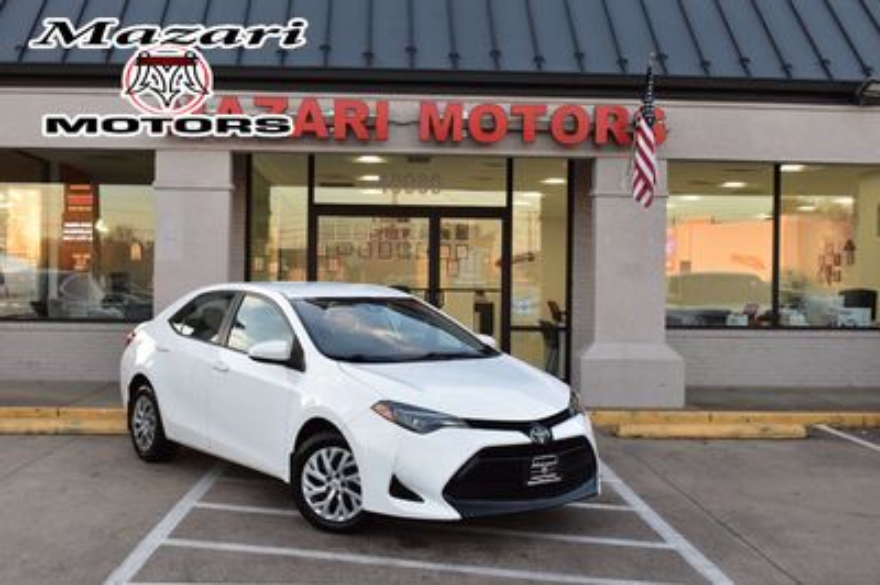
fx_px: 1026
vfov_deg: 31.8
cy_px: 292
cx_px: 440
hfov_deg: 46.4
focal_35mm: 42
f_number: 8
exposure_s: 1/60
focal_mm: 28
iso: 400
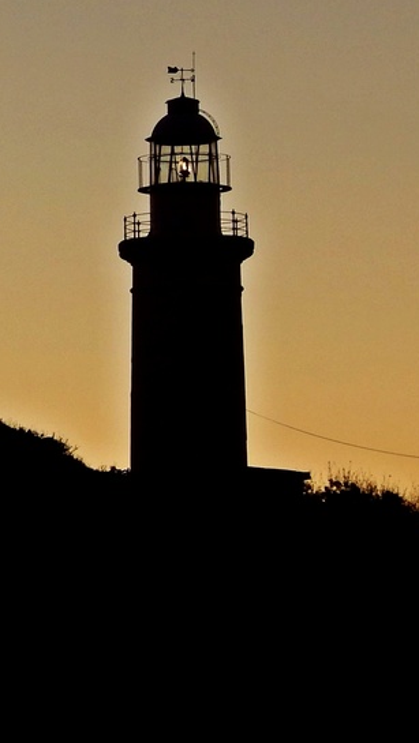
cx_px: -180
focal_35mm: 263
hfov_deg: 4.6
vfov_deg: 8.2
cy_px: 271
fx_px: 5189
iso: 125
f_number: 4.4
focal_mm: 16.6
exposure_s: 1/80
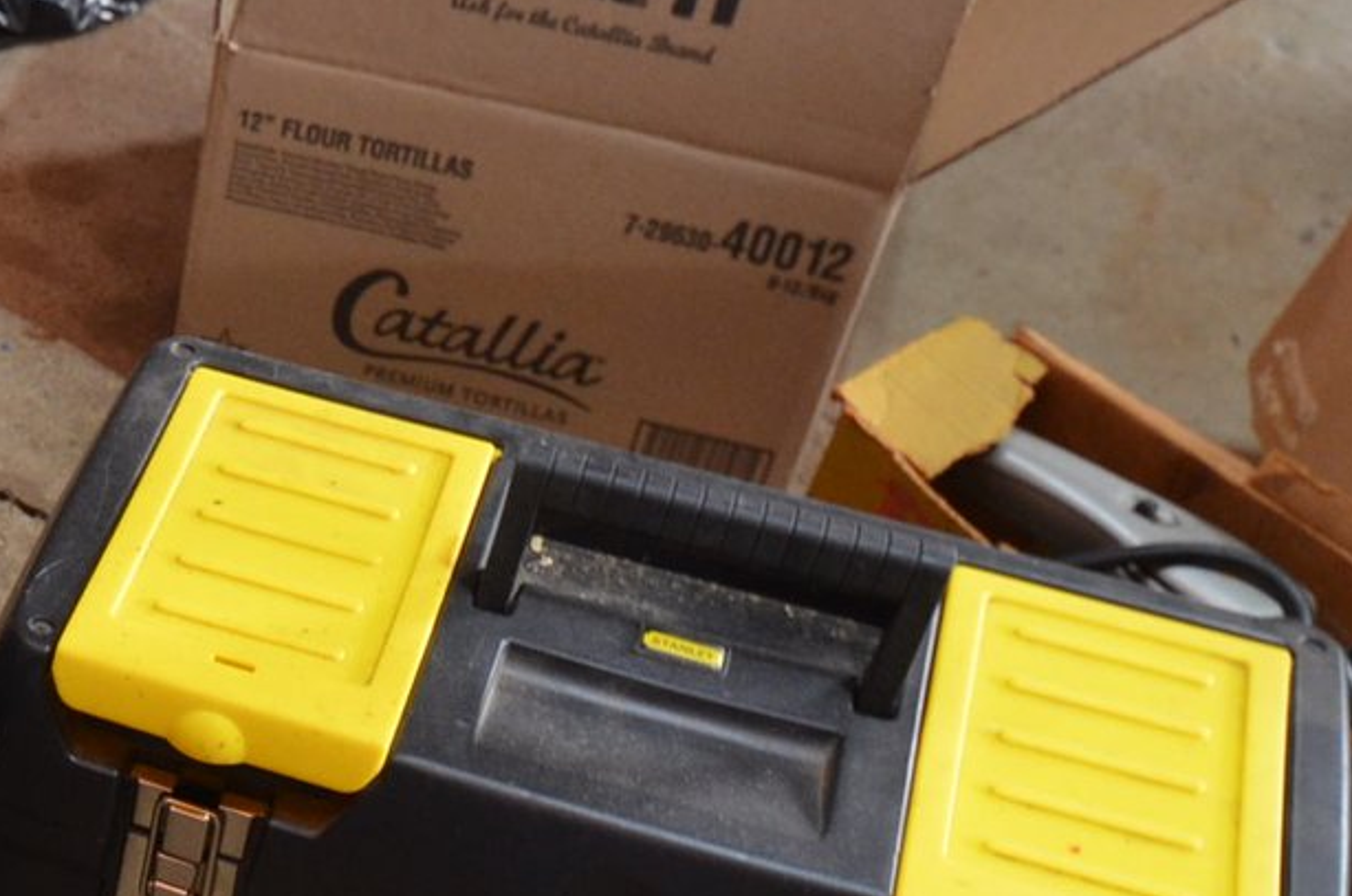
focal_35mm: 67
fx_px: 2512
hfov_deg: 27.4
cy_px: 1067
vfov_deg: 19.1
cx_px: -165
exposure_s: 1/60
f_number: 4
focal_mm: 16
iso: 1000
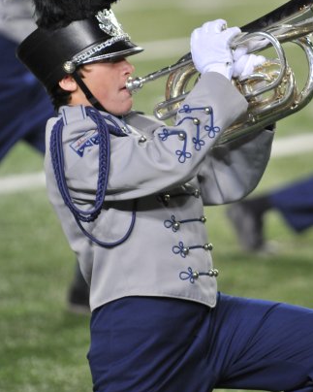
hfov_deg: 3.7
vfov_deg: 4.6
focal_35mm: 418
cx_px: 192
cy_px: 184
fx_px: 4842
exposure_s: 1/200
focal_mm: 200
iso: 800
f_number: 2.8
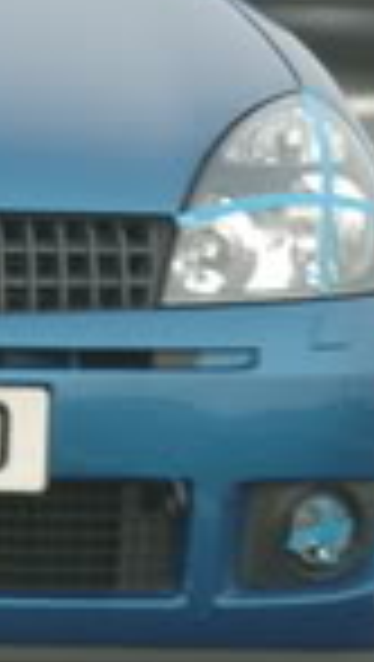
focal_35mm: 2045
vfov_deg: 1.1
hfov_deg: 0.6
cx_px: -852
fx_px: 35951
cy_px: 32
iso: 200
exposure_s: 1/80
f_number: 11
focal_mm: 300
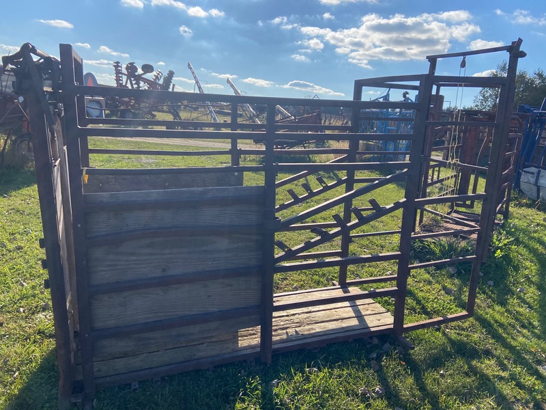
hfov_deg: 67.3
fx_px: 410
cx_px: 273
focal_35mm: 26
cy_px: 205
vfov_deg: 53.1
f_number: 1.8
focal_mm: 4.25
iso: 32
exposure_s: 1/3497
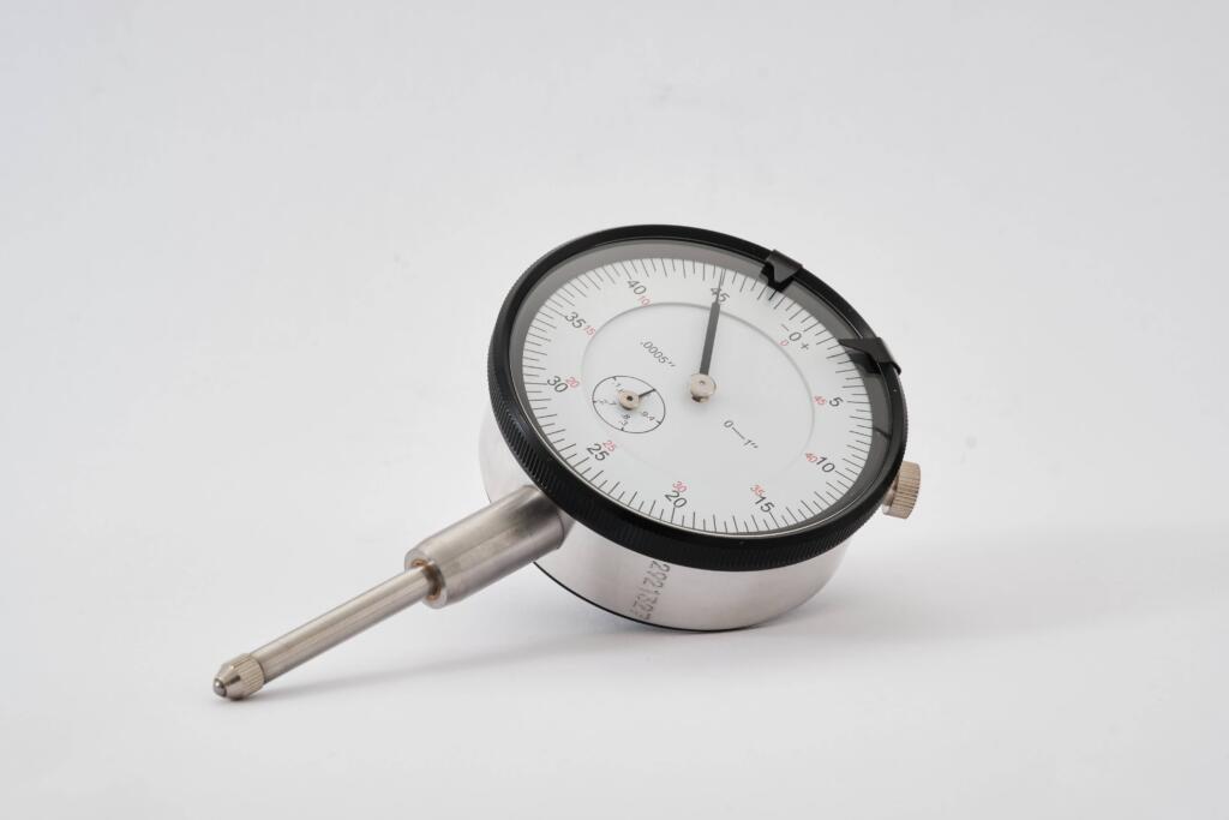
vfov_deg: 15.2
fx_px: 3073
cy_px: 410
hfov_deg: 22.6
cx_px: 614
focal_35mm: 90
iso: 80
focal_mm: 60
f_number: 16
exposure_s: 1/160
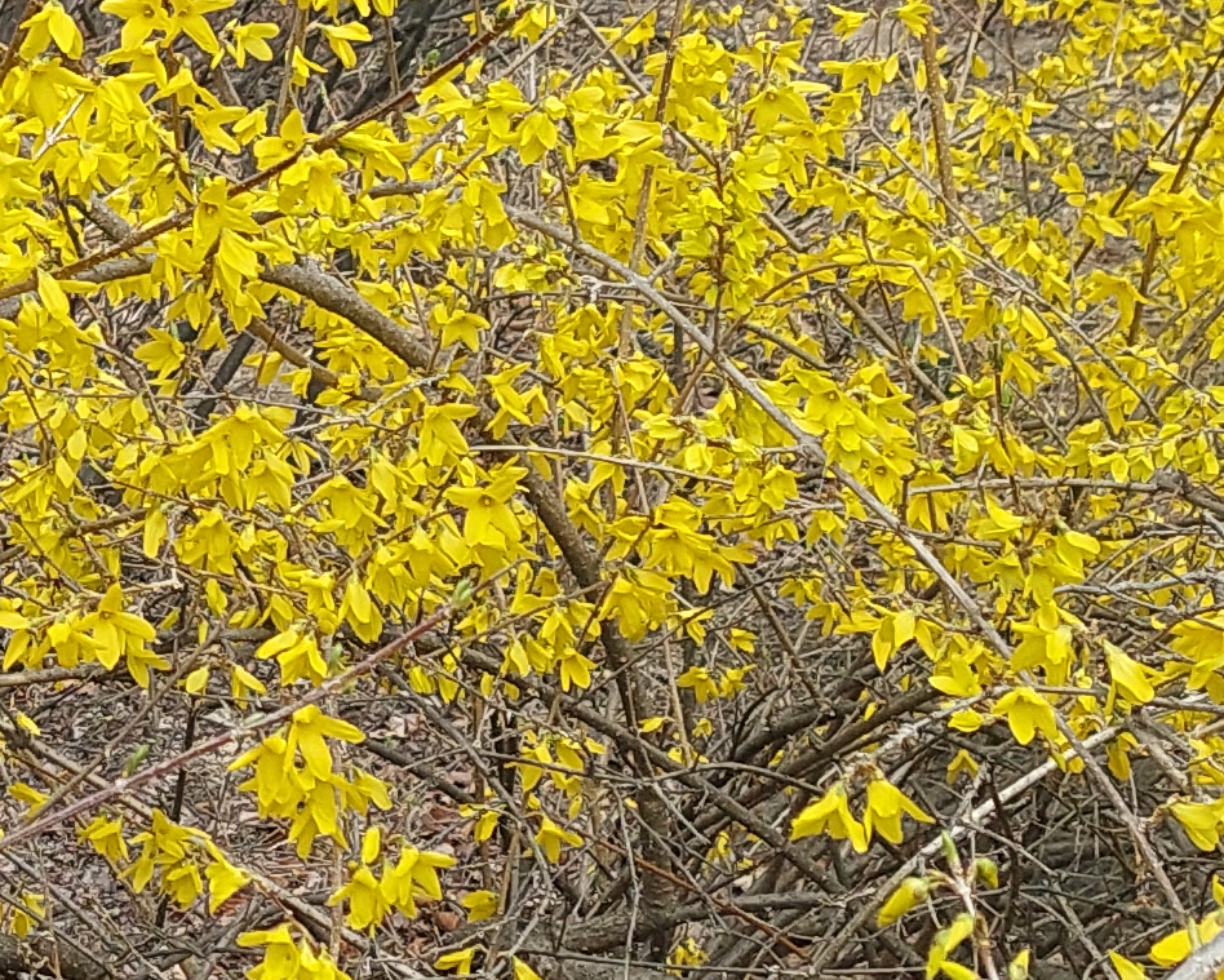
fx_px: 4312
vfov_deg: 12.8
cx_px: -797
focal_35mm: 119
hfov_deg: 14.6
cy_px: -4
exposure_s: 1/640
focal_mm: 5.23
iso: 40
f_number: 1.8
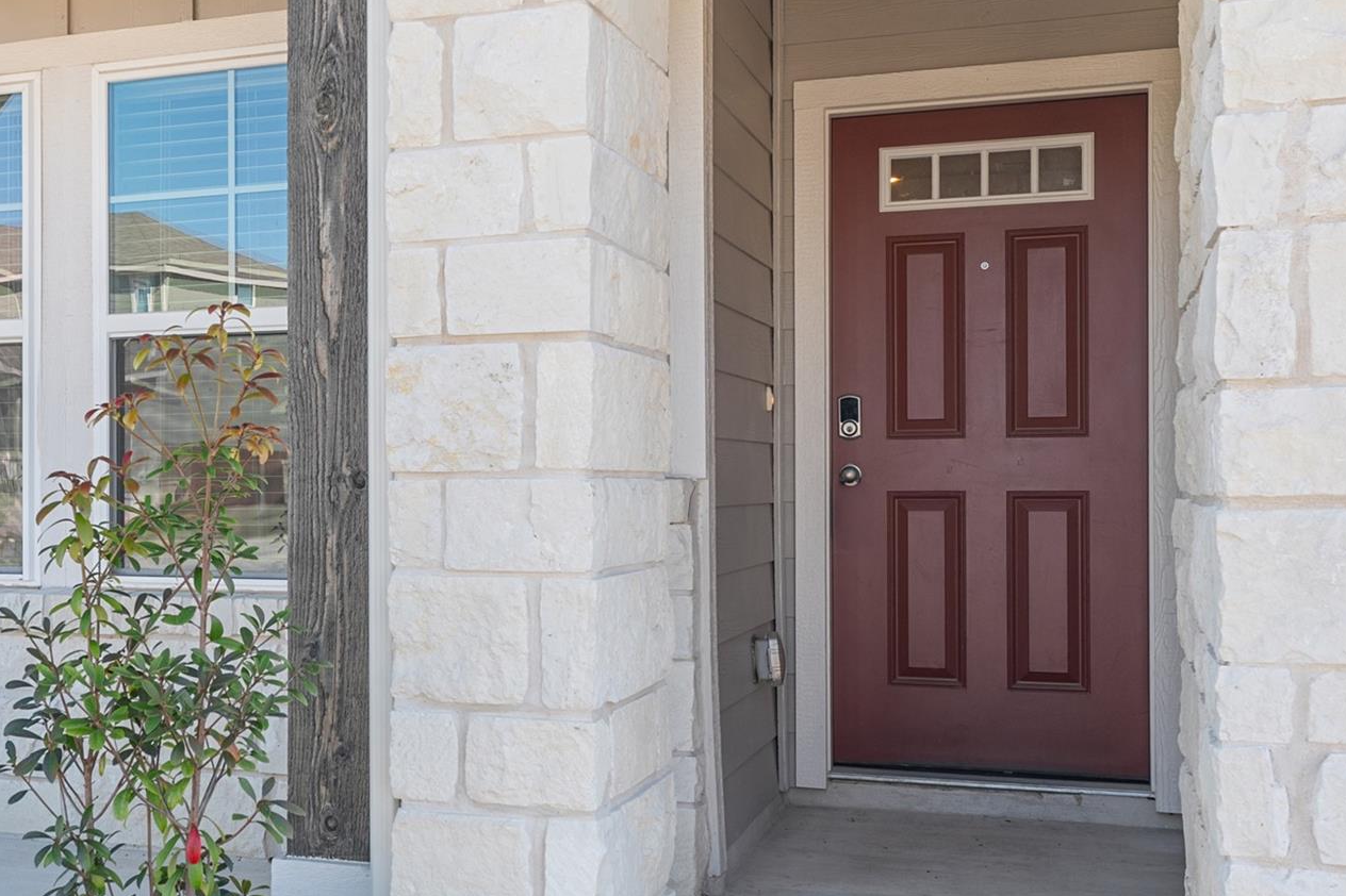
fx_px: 1757
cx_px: 303
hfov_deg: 40.5
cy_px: 501
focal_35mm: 47
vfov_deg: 28.6
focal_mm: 29
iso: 125
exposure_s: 1/30
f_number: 8
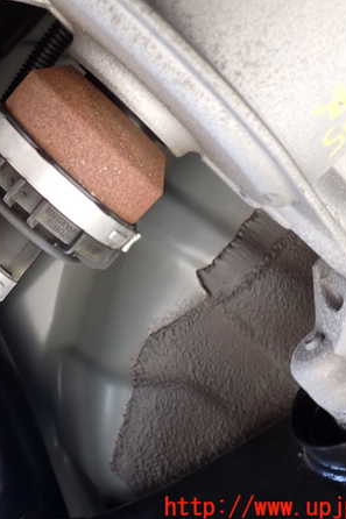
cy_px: 261
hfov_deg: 31.2
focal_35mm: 42
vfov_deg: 46.4
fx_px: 606
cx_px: 78
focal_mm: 5.4
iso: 200
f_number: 2.3
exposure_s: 1/60
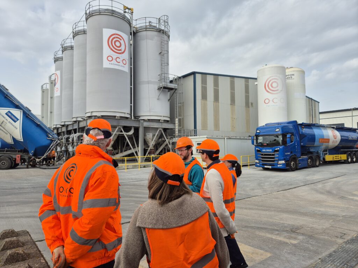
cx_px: 179
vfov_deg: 58.9
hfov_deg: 73.9
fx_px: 238
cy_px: 134
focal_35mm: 23
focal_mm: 5.4
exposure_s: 1/988
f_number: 1.8
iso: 25
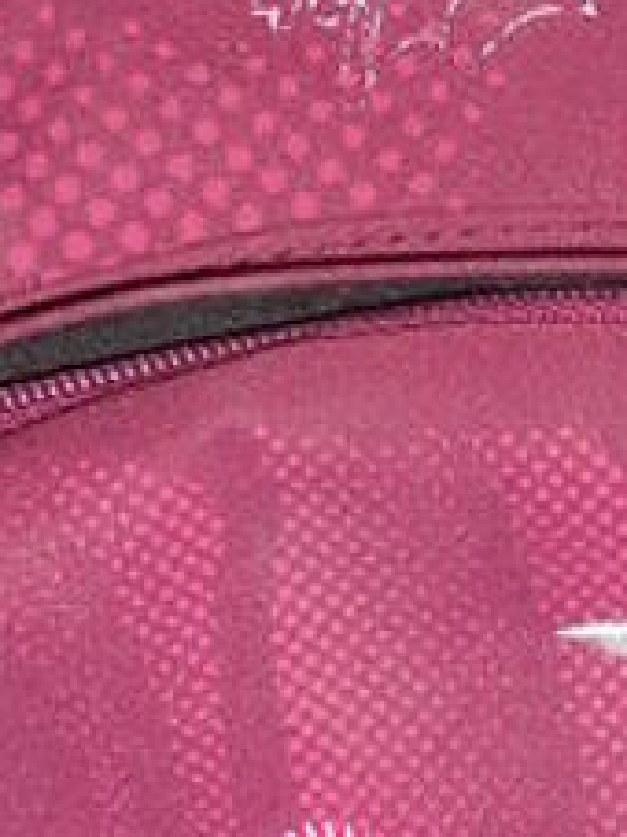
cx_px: 719
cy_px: 286
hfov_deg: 9.6
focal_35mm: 153
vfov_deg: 12.9
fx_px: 3699
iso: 125
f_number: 3.5
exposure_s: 1/25
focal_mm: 4.6
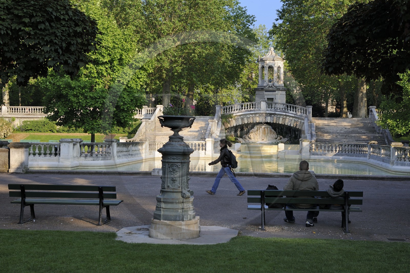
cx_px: 205
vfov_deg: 24.2
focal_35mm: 56
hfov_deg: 35.7
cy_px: 136
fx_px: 637
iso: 200
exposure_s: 1/160
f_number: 9
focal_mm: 56
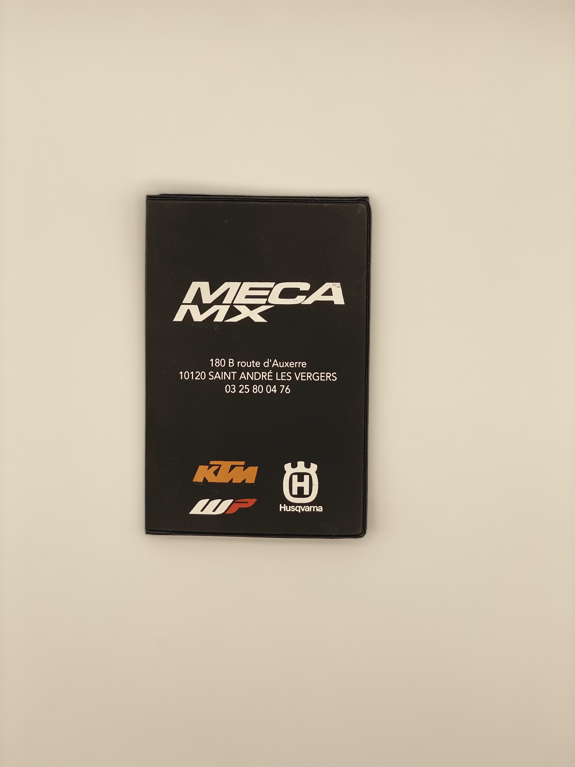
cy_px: 384
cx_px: 288
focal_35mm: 52
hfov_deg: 28.0
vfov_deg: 36.8
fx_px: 1152
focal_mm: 6
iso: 20
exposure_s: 1/296
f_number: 2
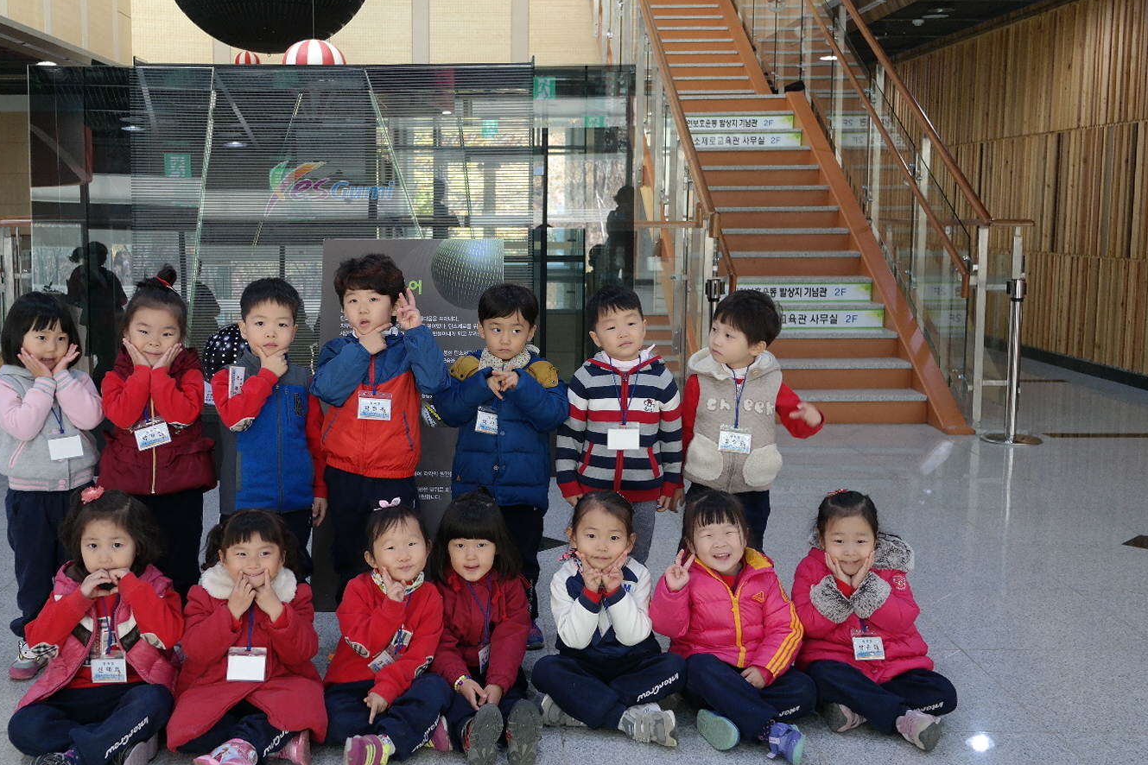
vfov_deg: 34.2
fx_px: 1244
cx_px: 492
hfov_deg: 49.4
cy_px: 365
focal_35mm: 39
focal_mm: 20
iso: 400
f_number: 3.5
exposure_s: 1/40
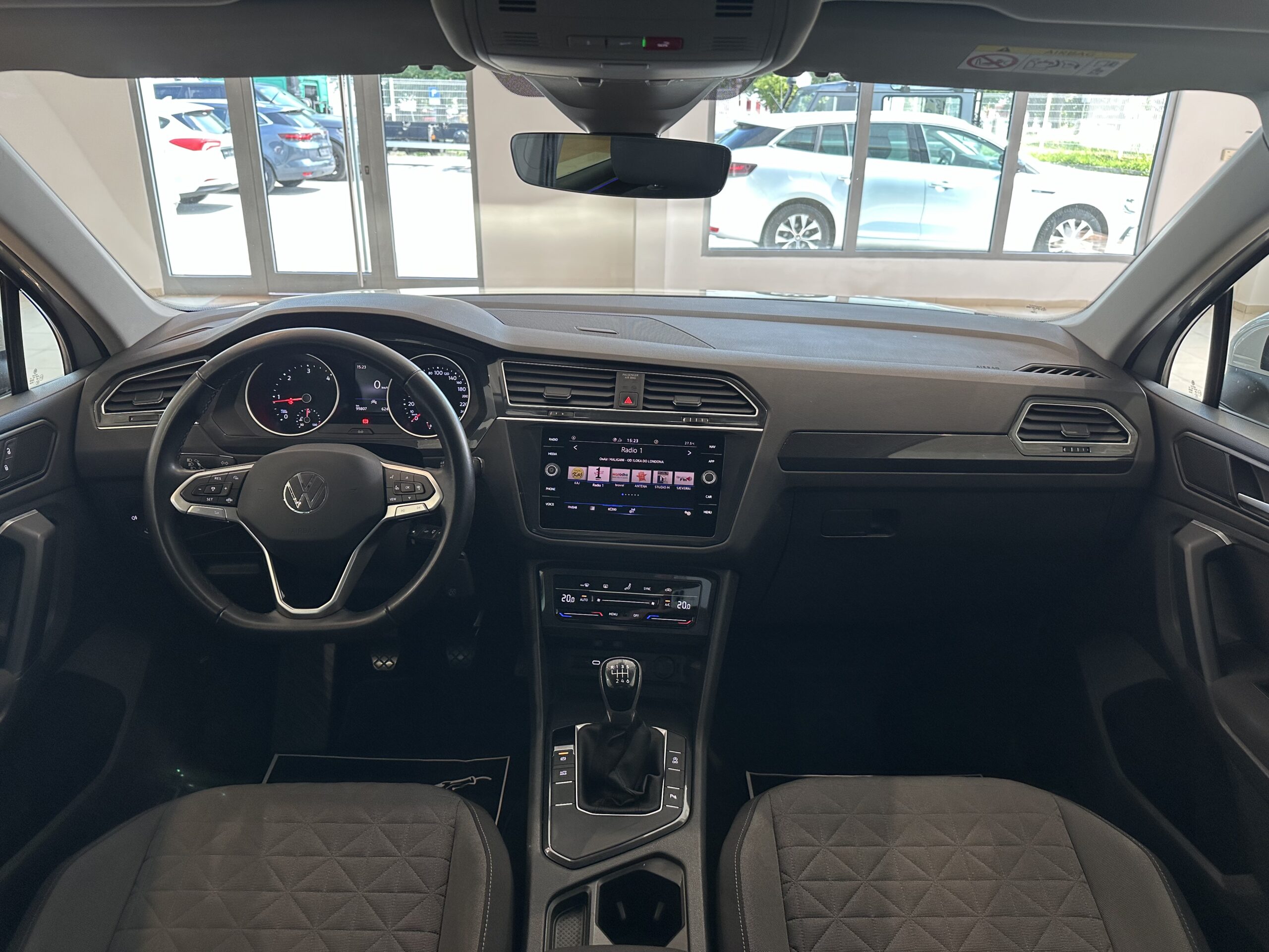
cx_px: 634
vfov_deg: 56.8
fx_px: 880
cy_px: 476
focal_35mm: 24
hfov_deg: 71.6
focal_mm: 6.86
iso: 125
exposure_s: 1/100
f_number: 1.78
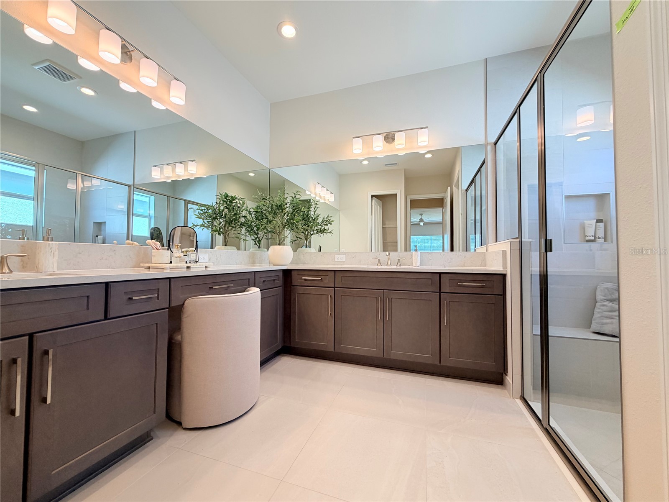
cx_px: 334
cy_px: 251
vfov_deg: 85.7
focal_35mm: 14
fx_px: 271
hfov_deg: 102.1
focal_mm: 2.22
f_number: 2.2
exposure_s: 1/120
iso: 100
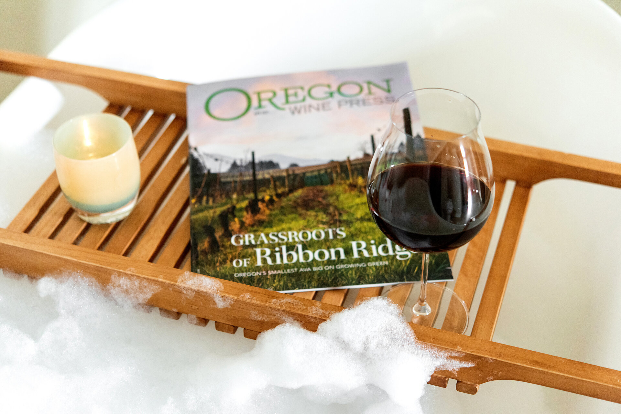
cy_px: 207
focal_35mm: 60
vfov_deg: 22.6
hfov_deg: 33.4
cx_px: 310
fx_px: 1035
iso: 1600
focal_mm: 60
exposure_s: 1/100
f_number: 3.5
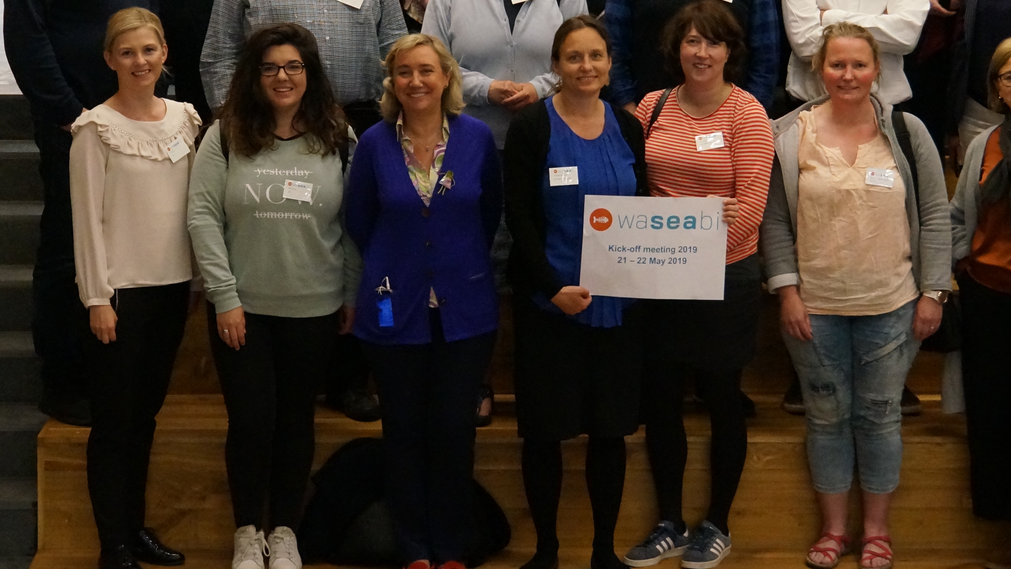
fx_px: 2753
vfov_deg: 11.7
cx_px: 566
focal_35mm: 103
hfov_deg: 20.8
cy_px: 97
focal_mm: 39.6
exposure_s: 1/100
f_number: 5
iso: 3200
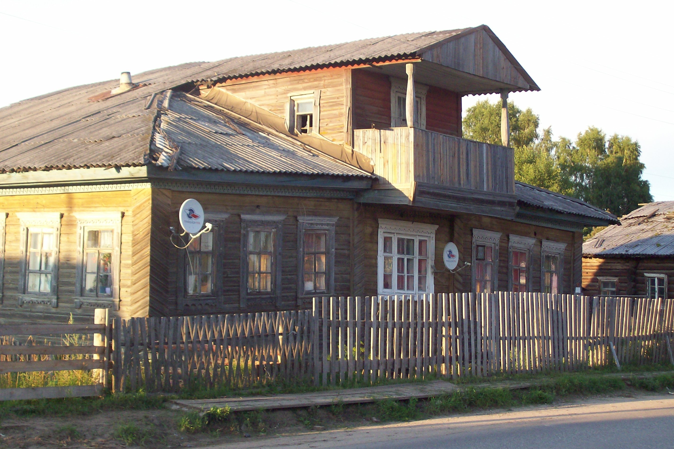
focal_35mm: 73
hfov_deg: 27.7
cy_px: 234
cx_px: 337
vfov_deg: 18.7
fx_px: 1367
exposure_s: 1/148
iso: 80
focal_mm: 11.6
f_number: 3.8
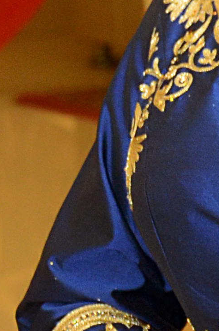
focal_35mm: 402
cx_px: 653
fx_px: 3687
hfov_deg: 3.3
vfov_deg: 5.1
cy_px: -45
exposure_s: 1/100
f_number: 5.6
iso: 1000
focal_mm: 40
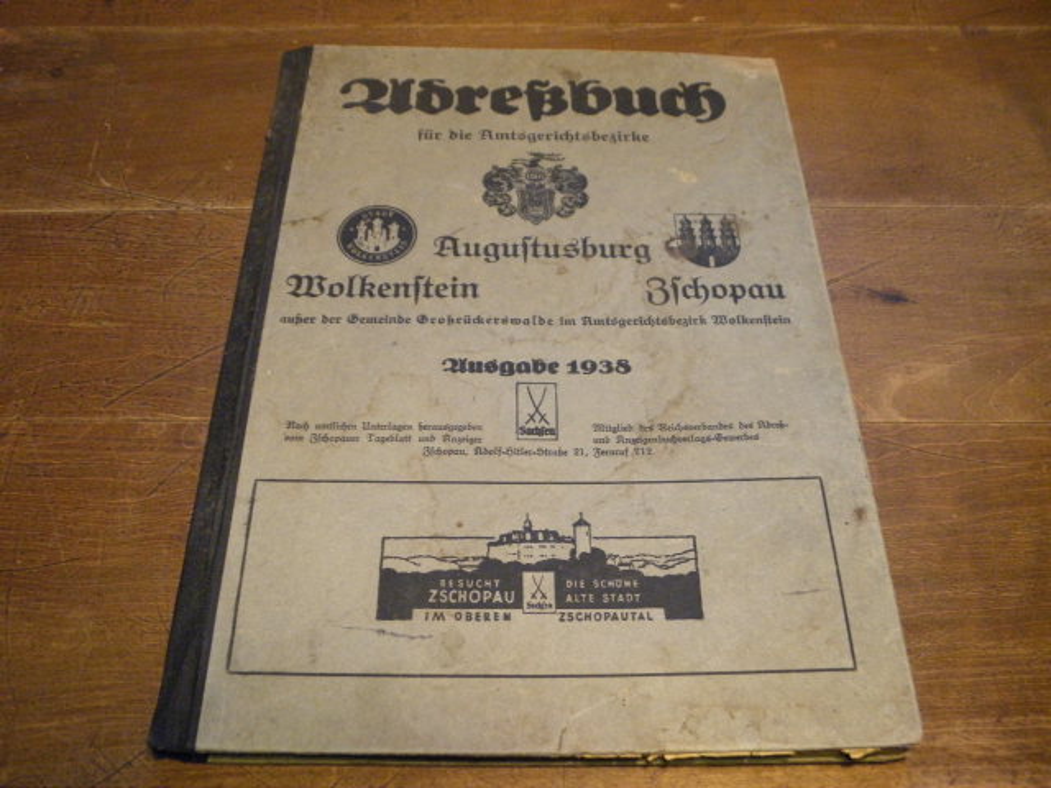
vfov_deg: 42.9
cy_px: 394
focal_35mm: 33
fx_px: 1002
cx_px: 526
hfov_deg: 55.4
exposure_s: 1/20
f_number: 3.6
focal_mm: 5.9
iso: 400
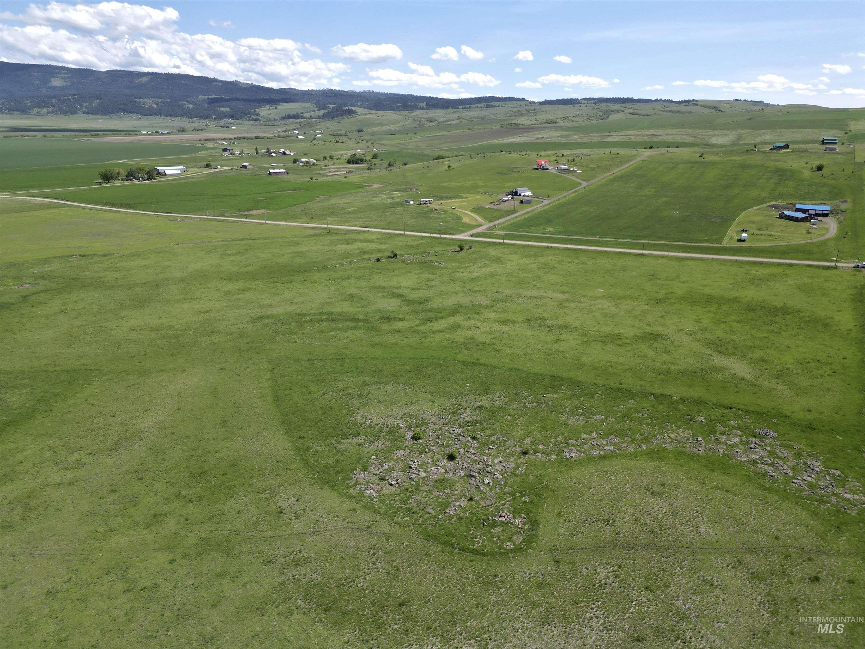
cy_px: 324
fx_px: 600
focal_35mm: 24
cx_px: 432
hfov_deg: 71.6
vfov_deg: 56.8
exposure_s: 1/2500
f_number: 1.7
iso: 100
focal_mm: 6.72
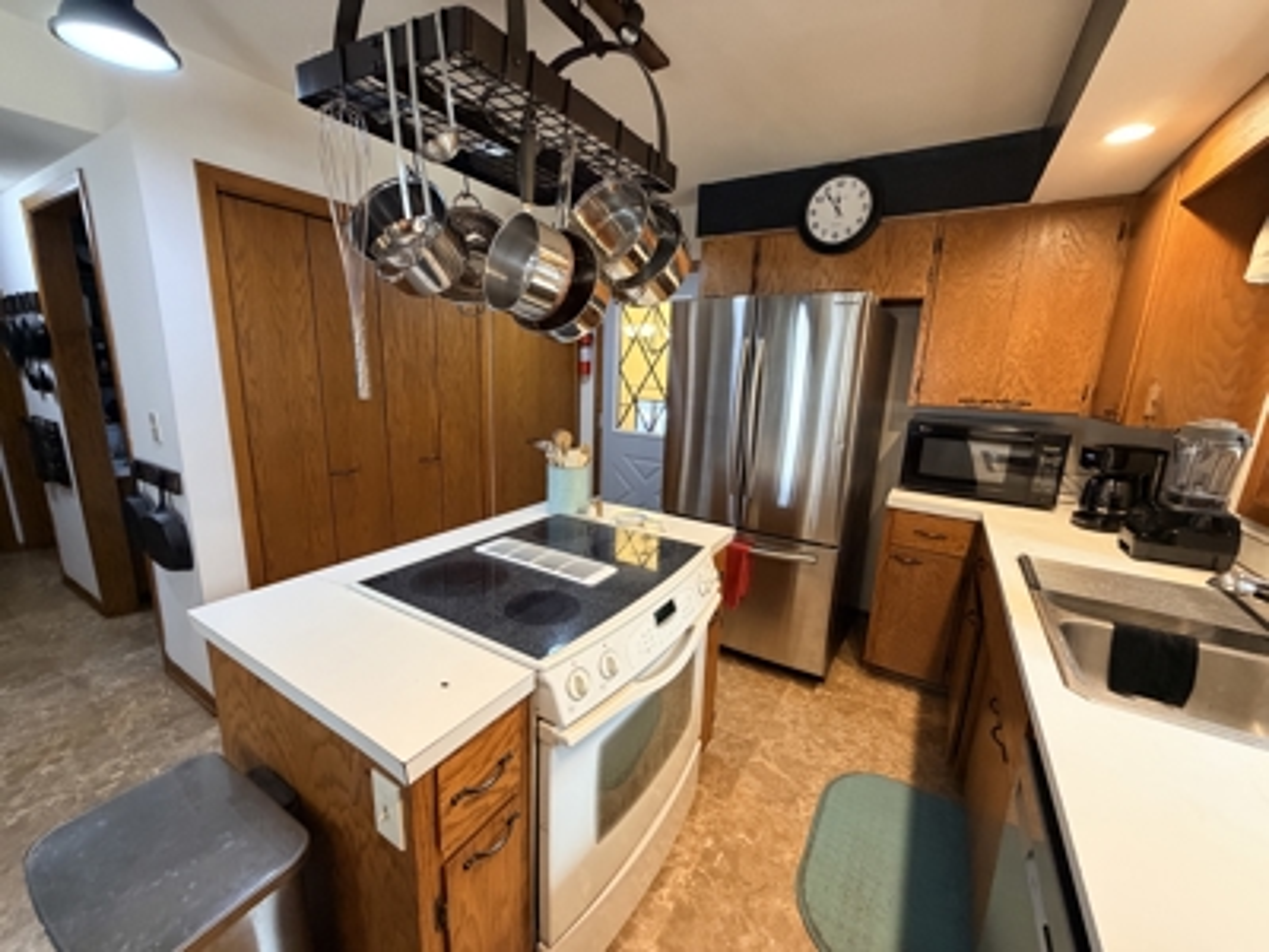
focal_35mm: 14
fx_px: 513
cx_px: 634
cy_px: 476
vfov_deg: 85.7
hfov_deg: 102.1
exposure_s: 1/60
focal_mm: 2.22
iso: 400
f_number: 2.2
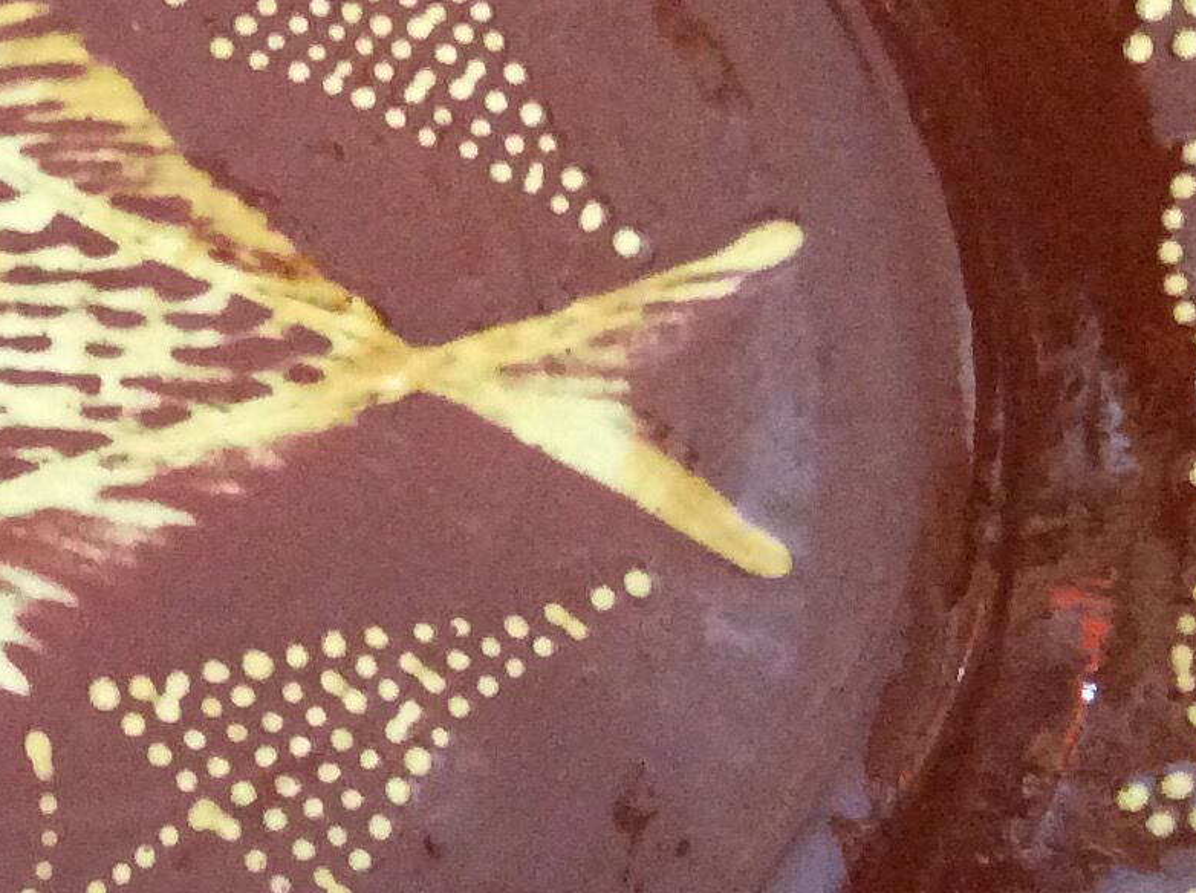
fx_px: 3657
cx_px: -60
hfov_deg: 18.0
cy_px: 440
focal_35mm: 106
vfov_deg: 13.9
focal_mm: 3.3
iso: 250
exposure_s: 1/17
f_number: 2.4
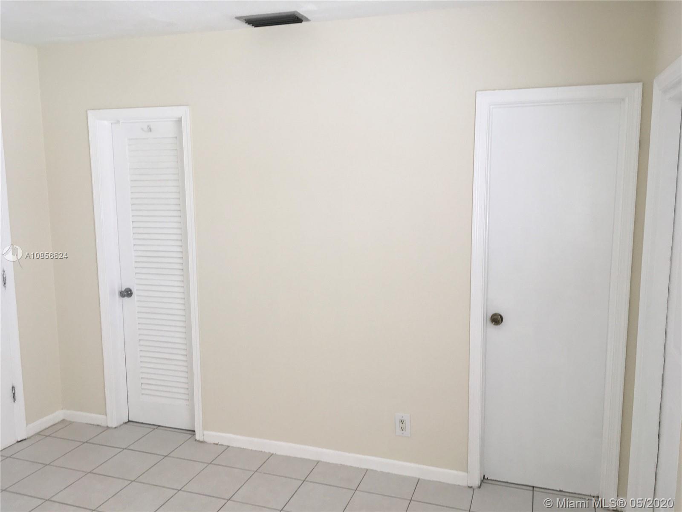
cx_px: 341
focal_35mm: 29
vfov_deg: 48.2
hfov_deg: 61.7
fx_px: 571
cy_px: 256
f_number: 2.2
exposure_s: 1/60
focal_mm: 4.15
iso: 25
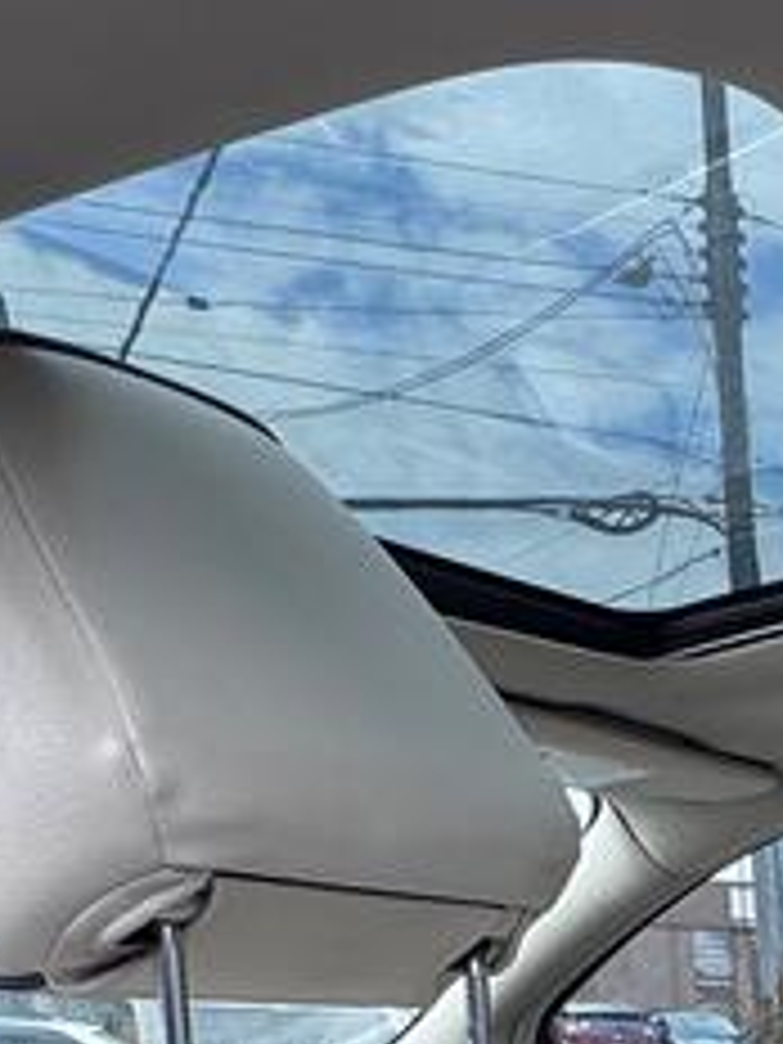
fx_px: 1749
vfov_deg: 25.1
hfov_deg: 20.5
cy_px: 1580
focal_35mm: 58
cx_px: 1260
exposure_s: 1/244
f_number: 2.2
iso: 40
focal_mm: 2.22
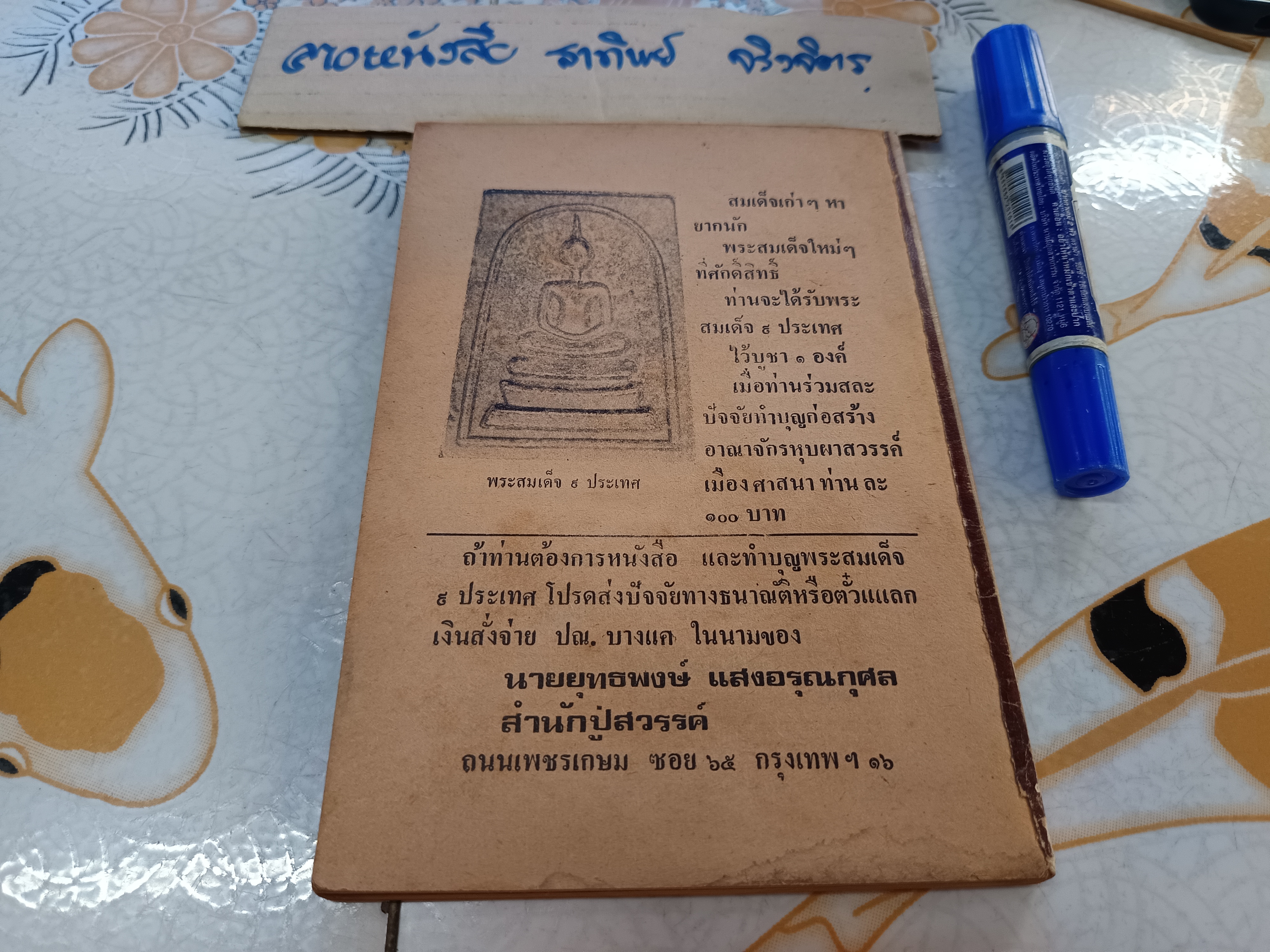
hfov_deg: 71.6
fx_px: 881
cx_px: 635
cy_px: 476
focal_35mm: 24
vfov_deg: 56.8
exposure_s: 1/50
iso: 477
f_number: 1.7
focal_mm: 5.31
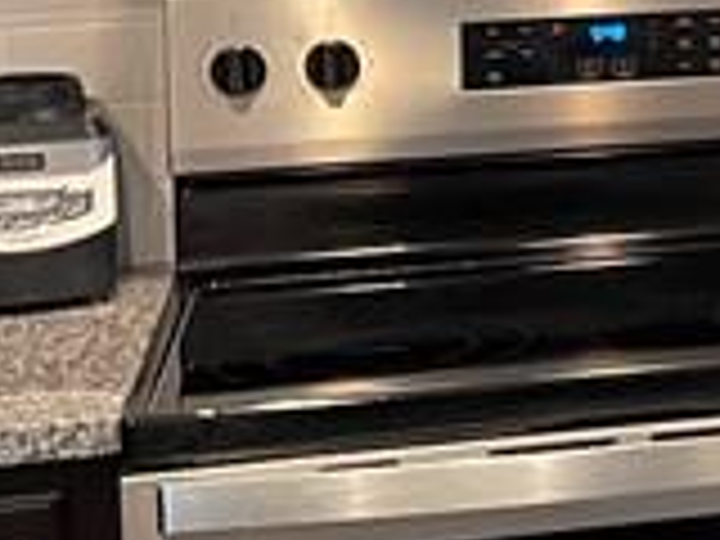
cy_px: -180
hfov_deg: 10.2
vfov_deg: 9.1
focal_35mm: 160
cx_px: 1922
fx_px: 3328
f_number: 1.6
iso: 250
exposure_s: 1/60
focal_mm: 5.1
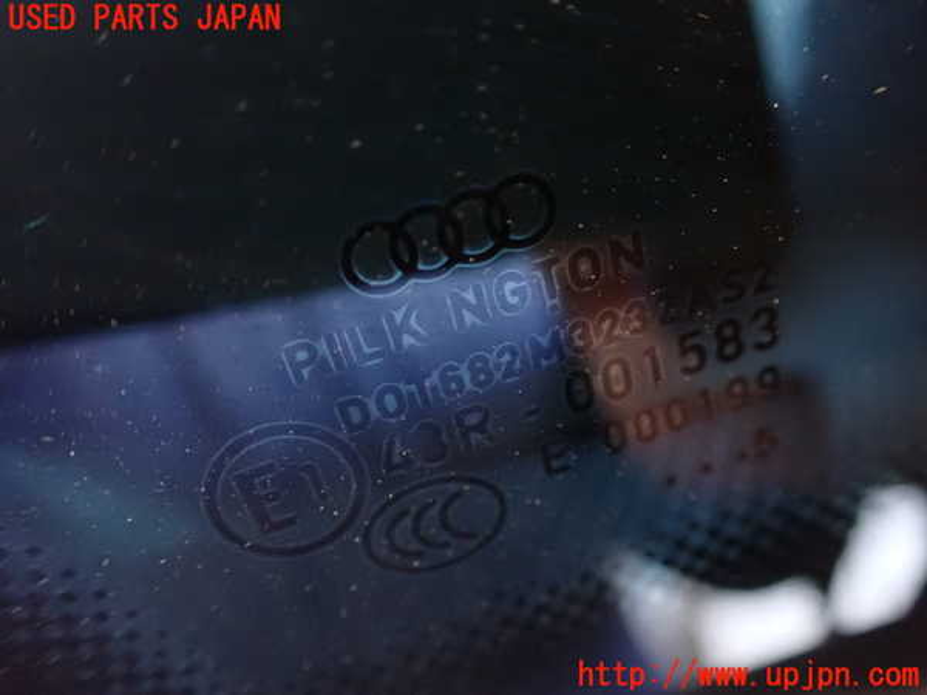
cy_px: 348
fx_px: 803
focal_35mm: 30
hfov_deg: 60.0
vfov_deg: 46.8
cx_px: 464
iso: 1600
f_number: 2.3
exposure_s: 1/30
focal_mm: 5.4
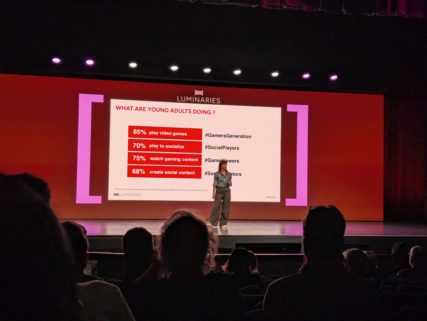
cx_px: 214
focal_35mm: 48
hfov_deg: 39.6
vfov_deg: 30.3
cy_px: 160
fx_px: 593
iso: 87
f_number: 1.85
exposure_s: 1/120
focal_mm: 6.81
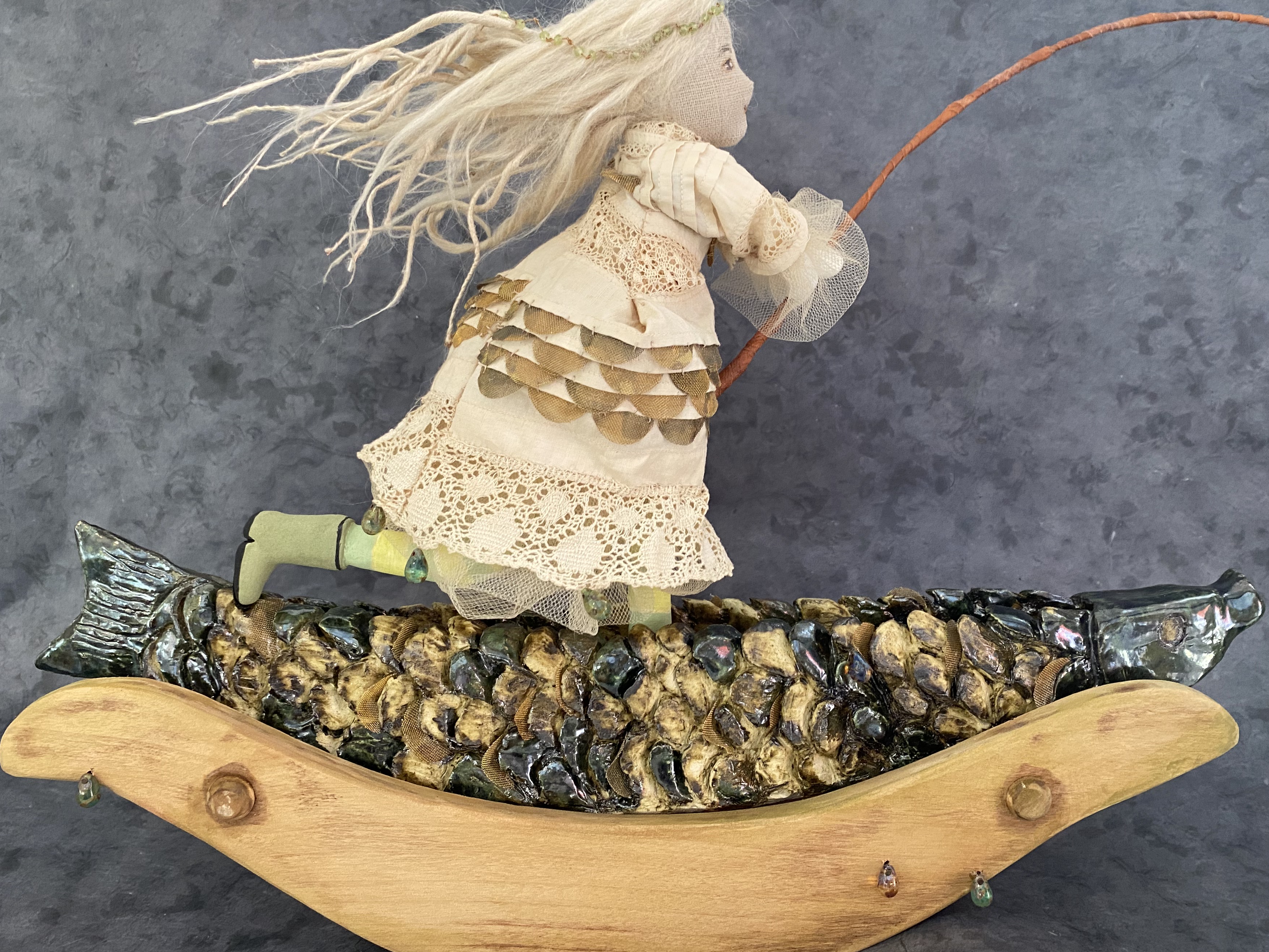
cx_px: 708
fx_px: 1100
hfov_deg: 59.8
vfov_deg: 46.8
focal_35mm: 30
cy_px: 443
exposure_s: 1/60
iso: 200
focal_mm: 4.25
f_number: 1.8
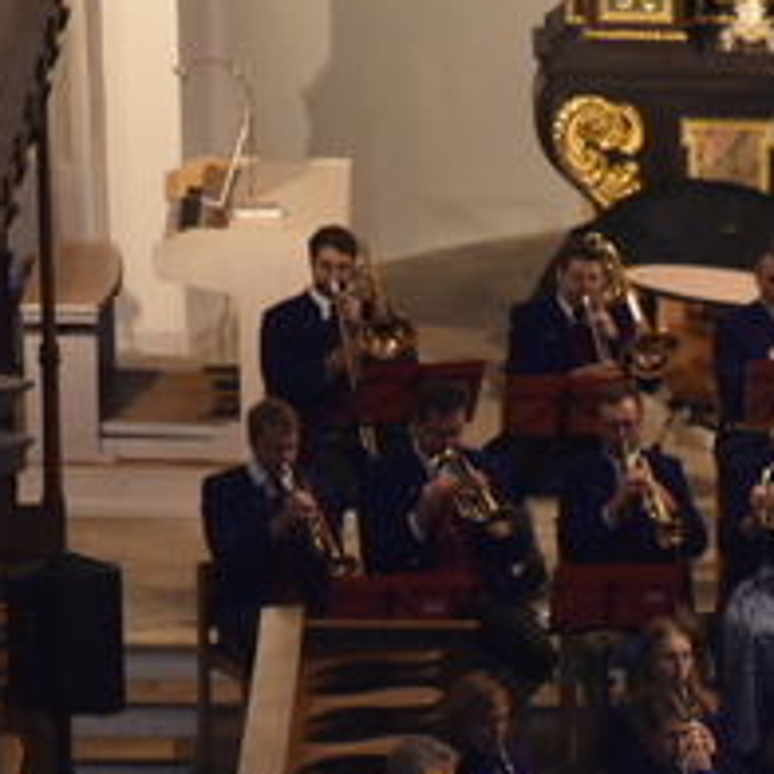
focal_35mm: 389
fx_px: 9841
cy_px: 770
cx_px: 1366
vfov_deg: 4.5
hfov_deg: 4.5
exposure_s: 1/60
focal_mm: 78
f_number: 5.3
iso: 800
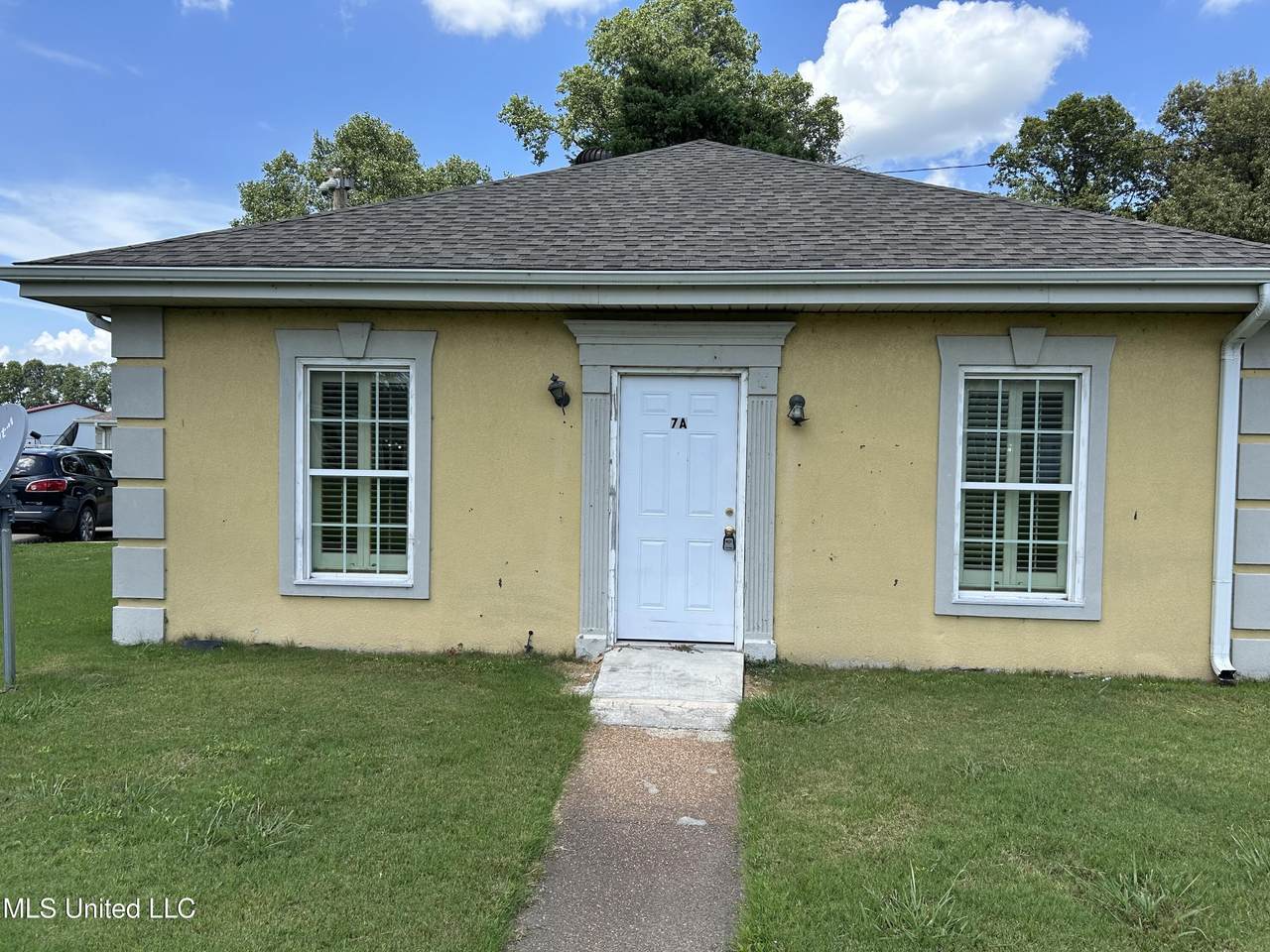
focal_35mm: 26
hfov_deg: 67.3
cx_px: 635
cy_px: 476
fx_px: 954
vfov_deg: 53.1
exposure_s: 1/1934
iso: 50
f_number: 1.5
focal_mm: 5.7
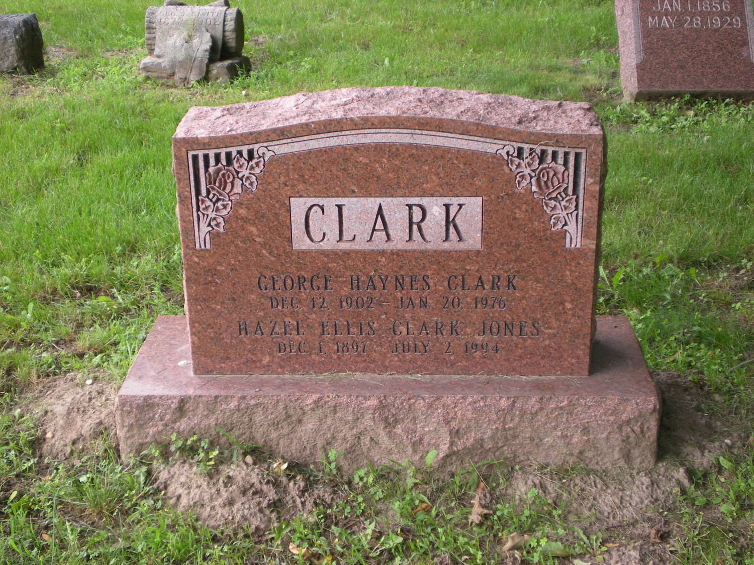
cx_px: 377
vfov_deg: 26.1
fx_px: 1220
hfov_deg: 34.3
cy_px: 282
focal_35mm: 56
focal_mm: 9.3
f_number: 3.9
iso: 172
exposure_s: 1/67.2
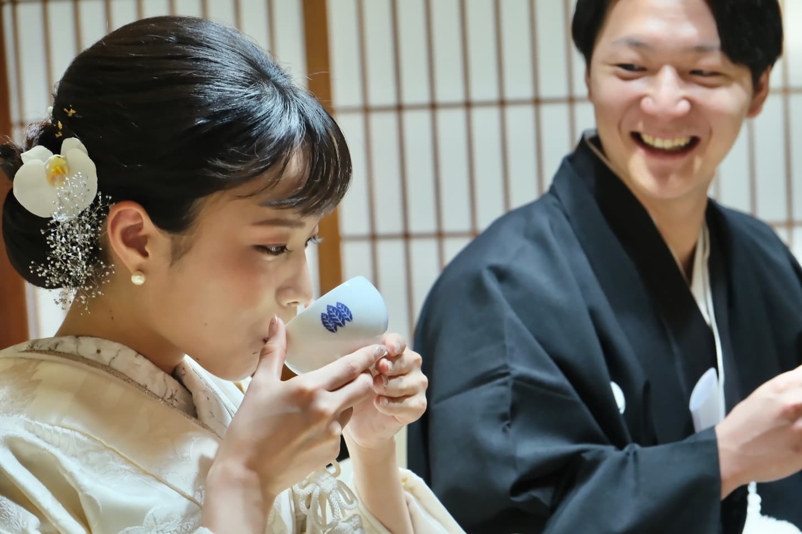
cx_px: 401
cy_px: 267
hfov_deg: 21.5
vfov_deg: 14.4
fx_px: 2116
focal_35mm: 95
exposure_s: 1/50
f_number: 5
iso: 3200
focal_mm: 63.4
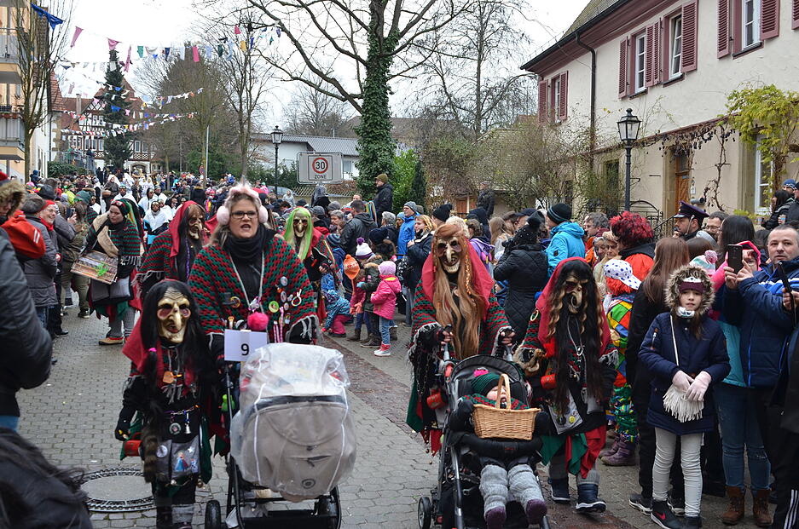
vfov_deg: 36.7
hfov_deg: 53.2
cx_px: 400
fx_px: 797
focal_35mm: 36
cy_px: 264
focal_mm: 24
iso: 400
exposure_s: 1/125
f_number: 5.6
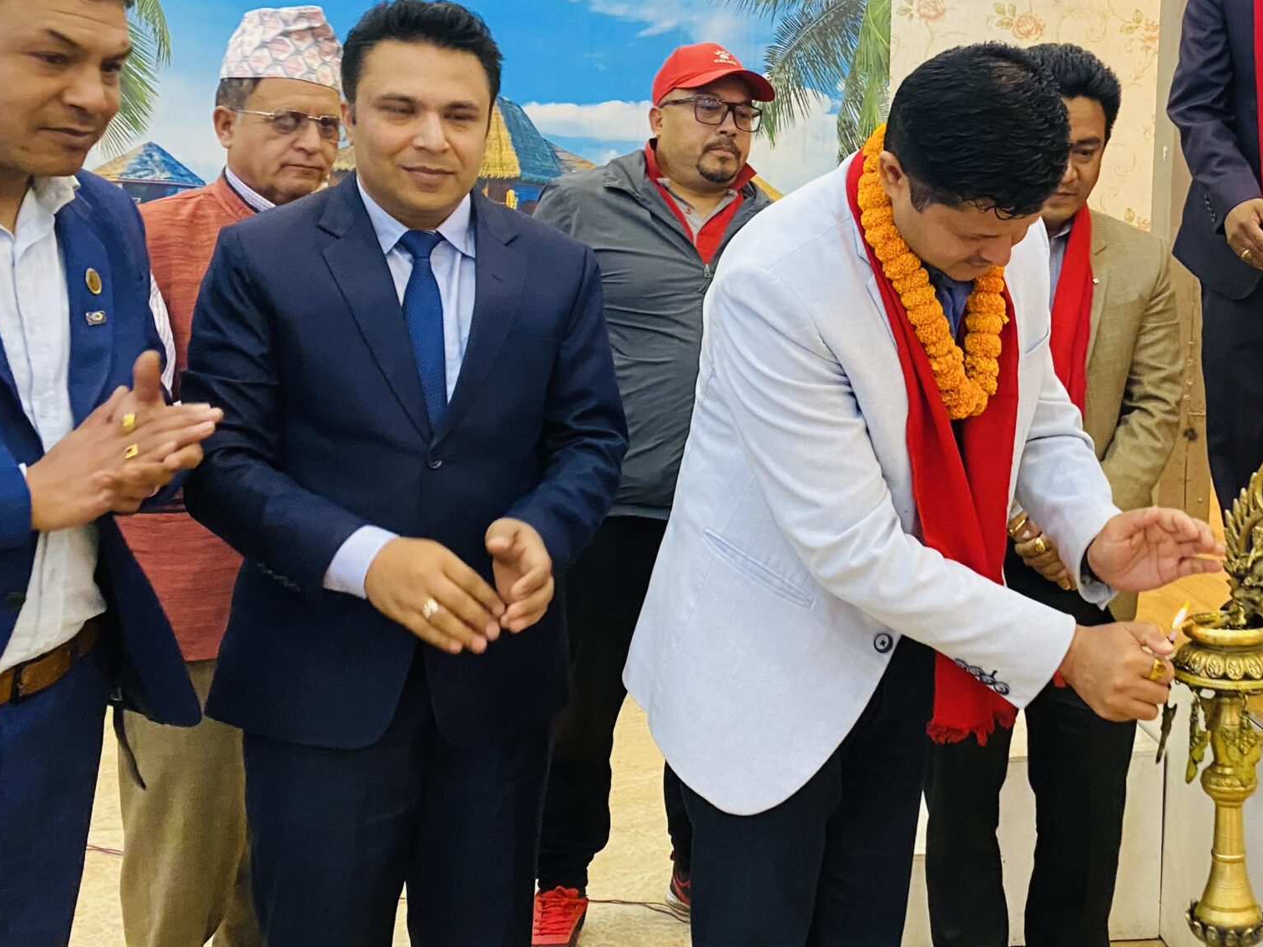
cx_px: 997
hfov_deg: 41.2
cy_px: 346
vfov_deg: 32.7
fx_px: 1606
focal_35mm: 44
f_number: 1.8
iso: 250
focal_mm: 4.25
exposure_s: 1/50
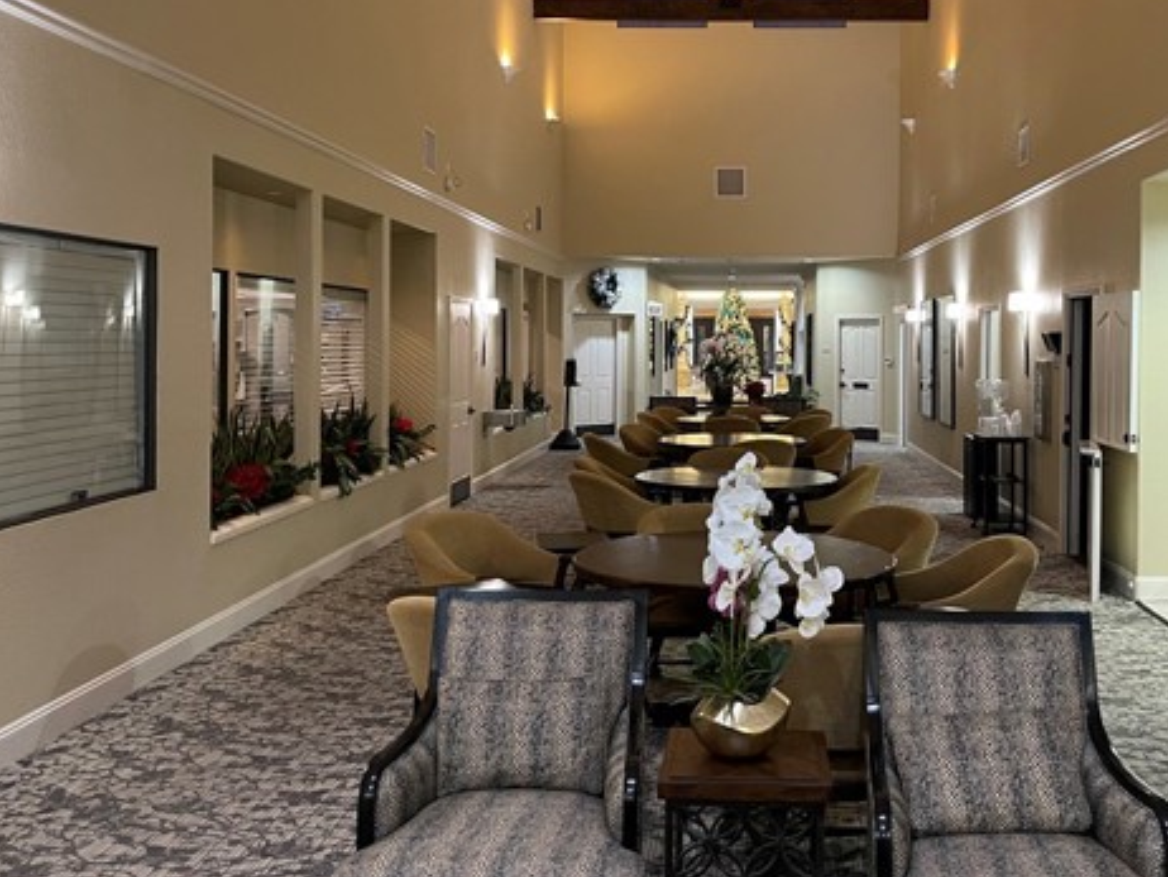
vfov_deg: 39.5
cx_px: 738
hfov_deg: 50.8
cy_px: 351
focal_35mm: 36
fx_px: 1215
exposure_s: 1/40
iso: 400
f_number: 1.6
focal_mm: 5.1
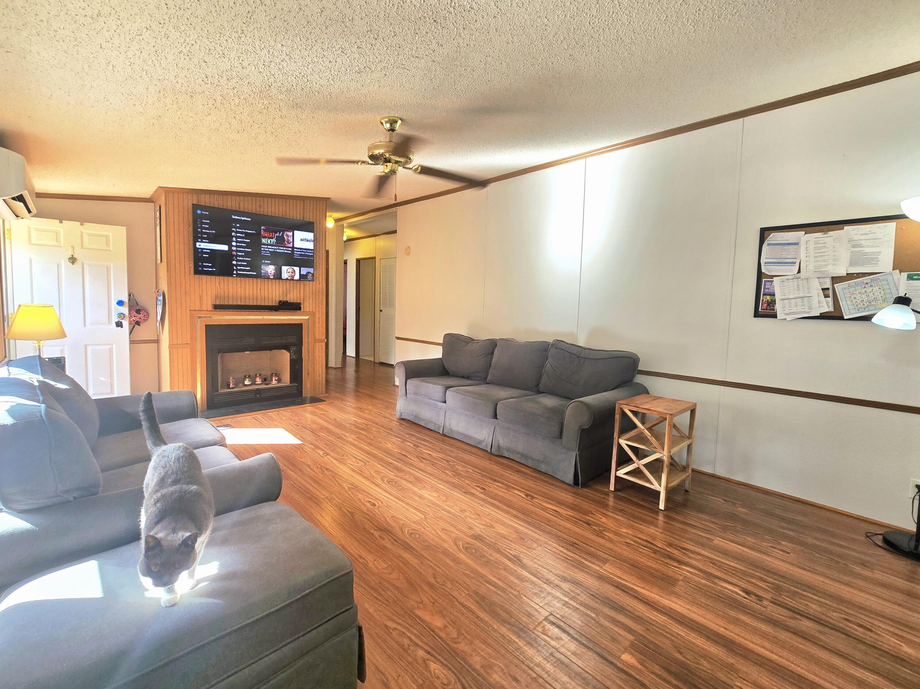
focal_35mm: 13
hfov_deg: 106.2
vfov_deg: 89.9
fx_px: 345
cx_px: 460
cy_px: 344
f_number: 2.2
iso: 64
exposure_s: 1/60.2
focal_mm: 2.2
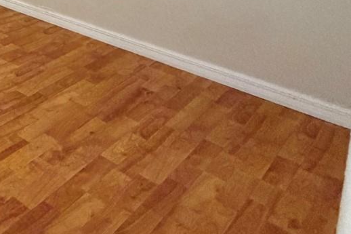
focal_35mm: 45
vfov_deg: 23.9
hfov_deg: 28.2
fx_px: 439
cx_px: -180
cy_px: -113
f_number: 2.2
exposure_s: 1/60
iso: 320
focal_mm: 2.22
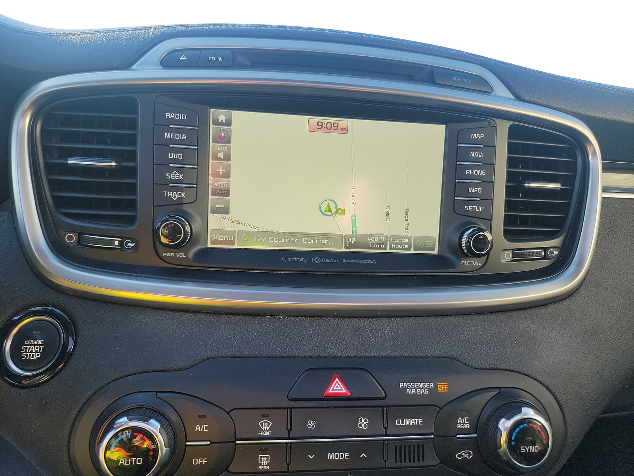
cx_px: 317
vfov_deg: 56.8
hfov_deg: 71.6
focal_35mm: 24
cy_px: 238
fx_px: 440
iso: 76
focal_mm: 6.7
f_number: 1.8
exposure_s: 1/119
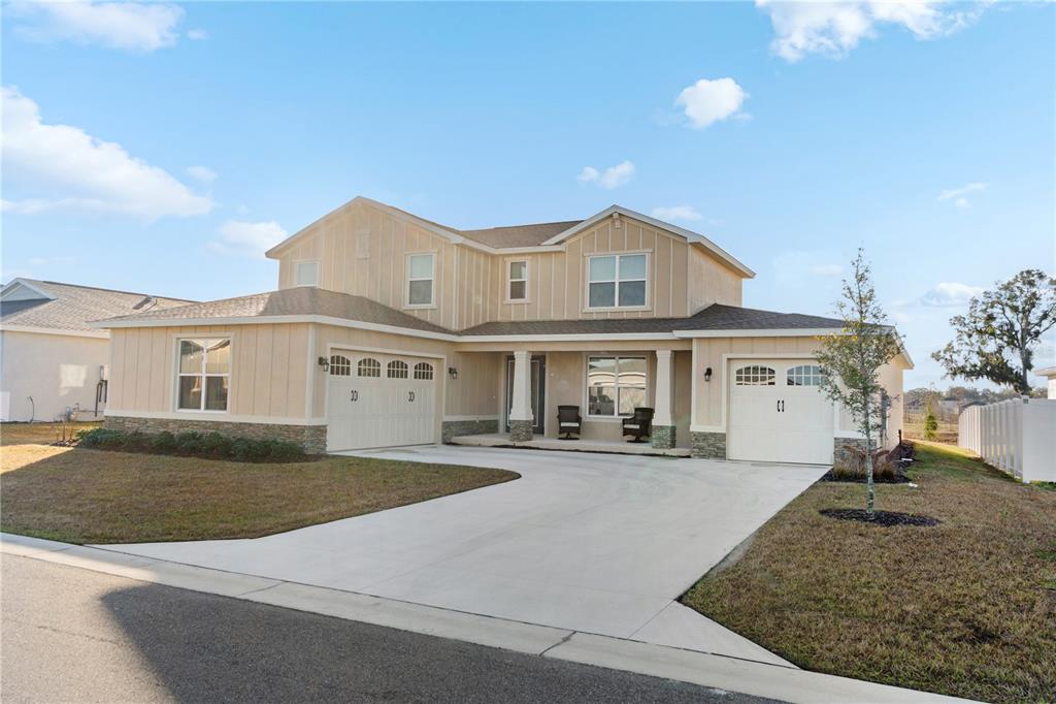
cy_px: 352
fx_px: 792
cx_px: 528
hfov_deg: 67.4
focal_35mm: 27
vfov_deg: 47.9
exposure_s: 1/60
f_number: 8
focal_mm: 18
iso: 100
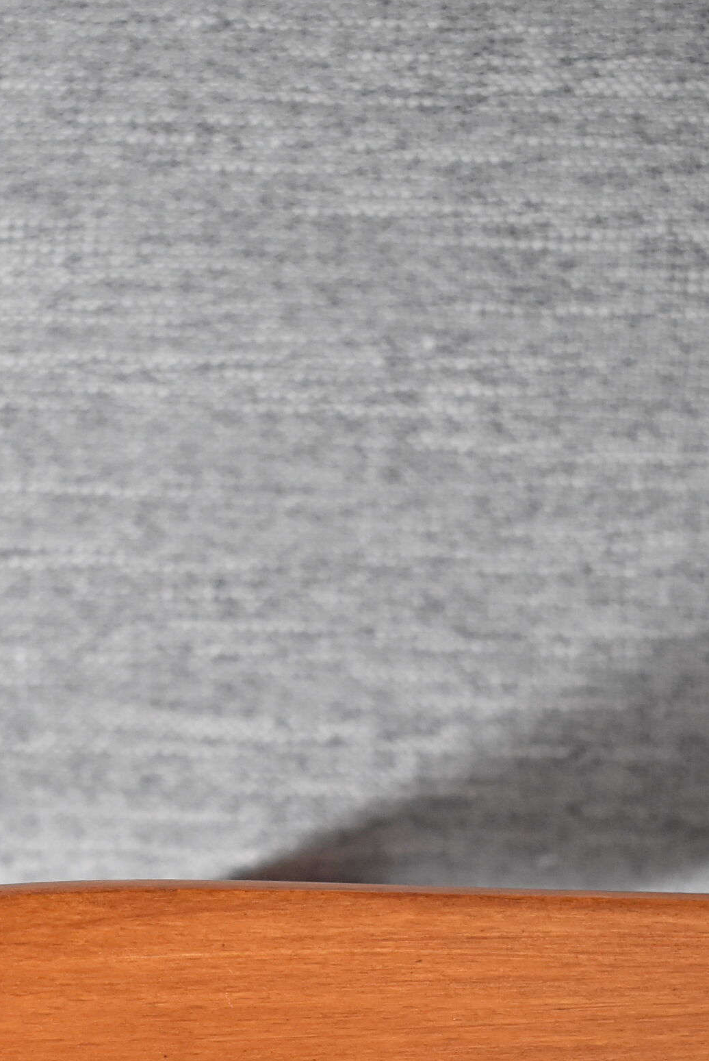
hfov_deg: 12.4
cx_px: 98
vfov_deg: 18.2
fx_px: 3244
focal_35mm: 110
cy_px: 1009
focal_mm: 38
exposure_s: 1/125
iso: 2200
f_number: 4.8
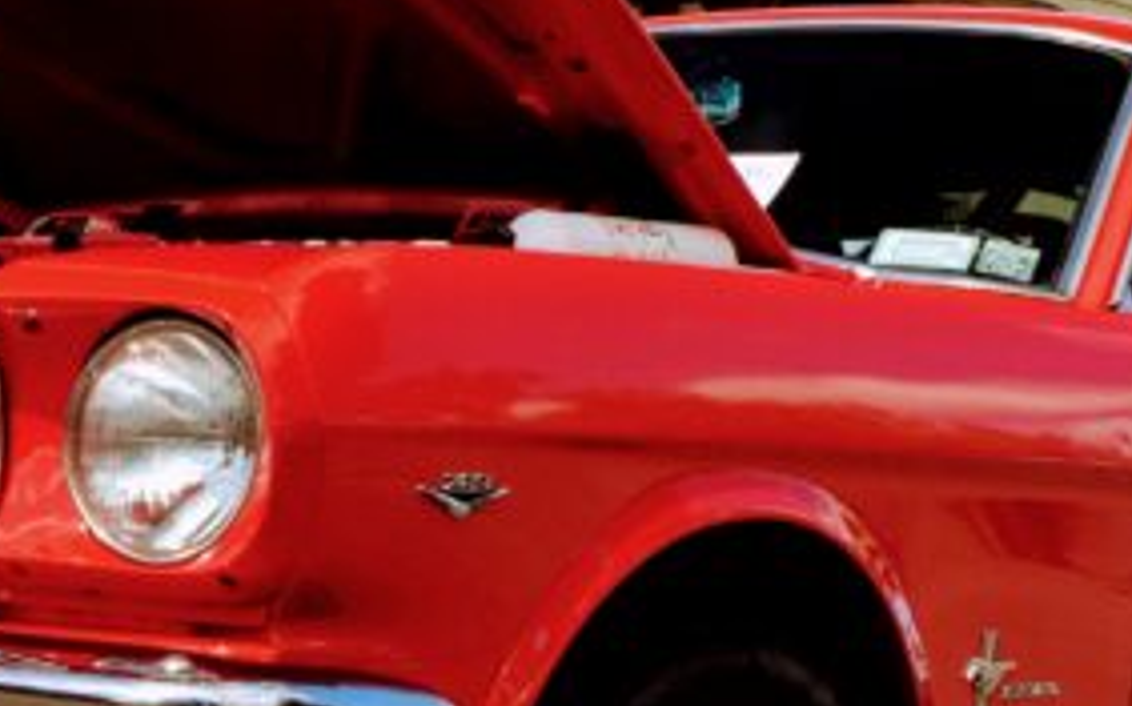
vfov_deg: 12.9
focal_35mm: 100
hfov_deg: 20.7
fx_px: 3084
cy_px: 30
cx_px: 325
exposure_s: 1/500
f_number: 8
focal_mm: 18
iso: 400
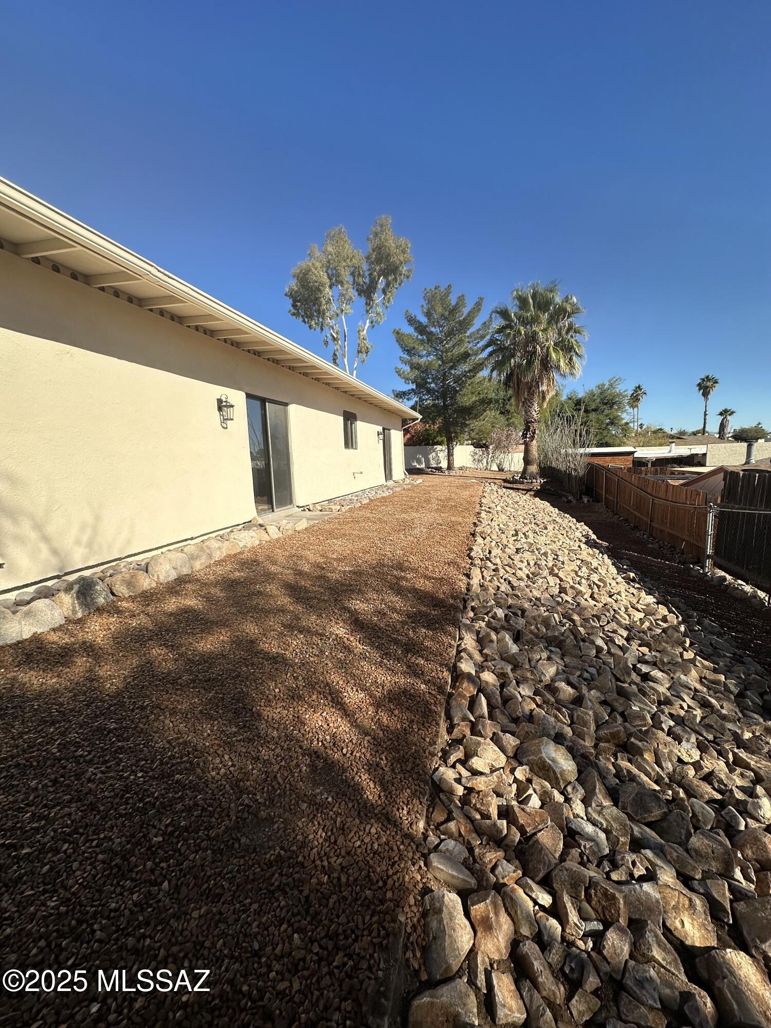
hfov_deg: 85.7
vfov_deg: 102.1
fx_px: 416
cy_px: 514
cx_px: 386
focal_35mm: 14
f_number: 2.2
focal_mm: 2.22
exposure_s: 1/2132
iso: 40
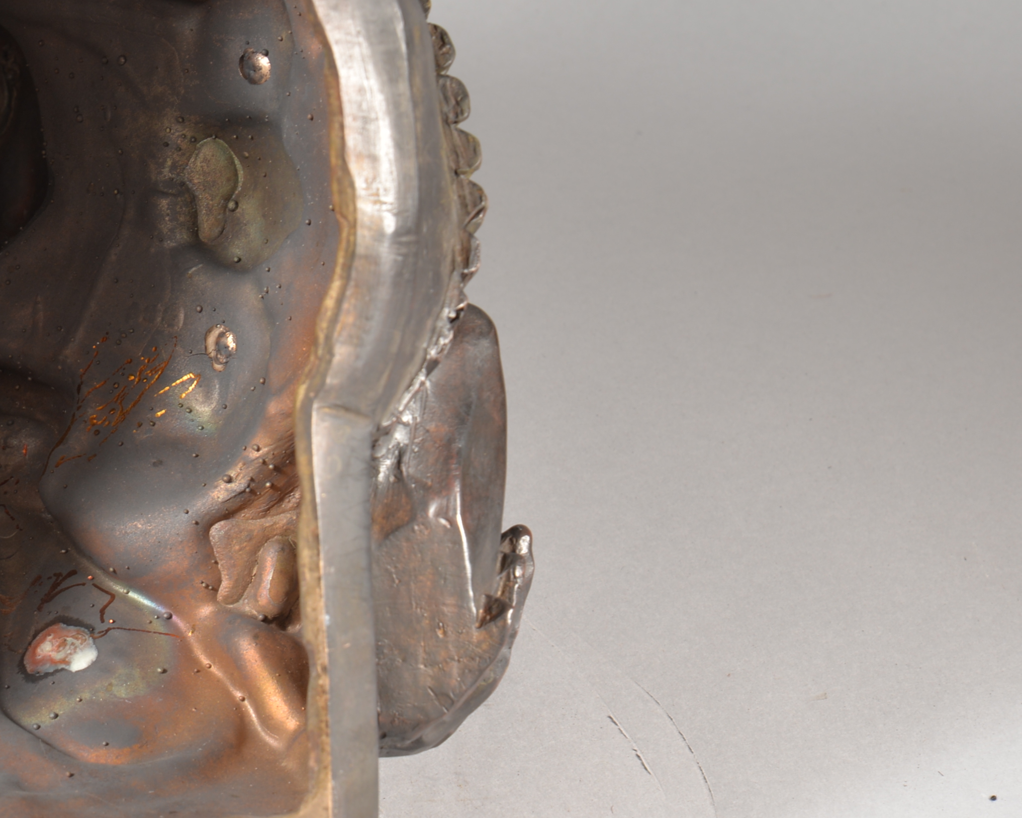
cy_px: 210
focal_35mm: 177
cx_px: -98
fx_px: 5355
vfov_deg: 8.7
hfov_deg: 10.8
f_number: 10
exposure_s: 1/100
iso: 160
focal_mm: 85
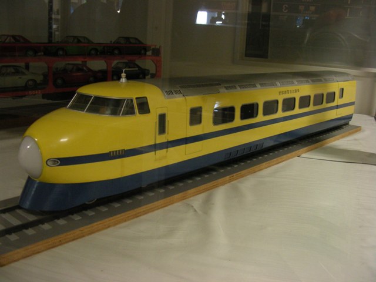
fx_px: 413
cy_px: 141
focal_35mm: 38
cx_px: 188
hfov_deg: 49.0
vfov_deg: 37.7
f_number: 3.5
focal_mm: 6.3
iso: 200
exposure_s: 1/15.4
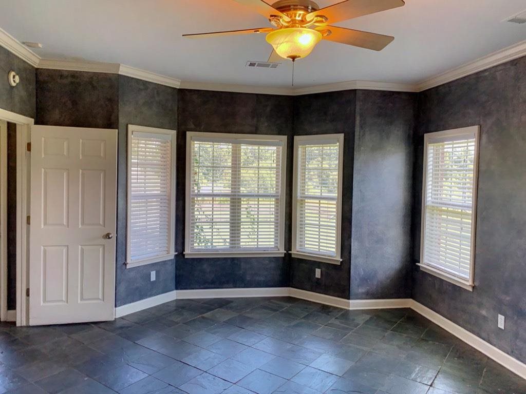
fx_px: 395
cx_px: 263
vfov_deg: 53.1
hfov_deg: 67.3
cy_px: 197
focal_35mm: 26
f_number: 1.8
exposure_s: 1/120
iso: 64
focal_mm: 4.25
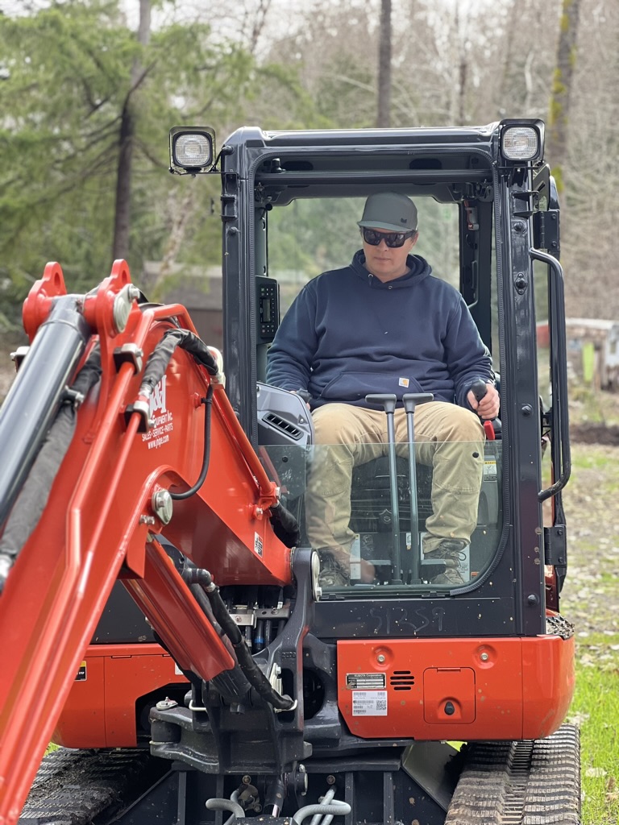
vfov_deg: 25.3
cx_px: 310
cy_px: 412
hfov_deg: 19.1
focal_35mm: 77
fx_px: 1836
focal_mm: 9
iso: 64
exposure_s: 1/121
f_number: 2.8
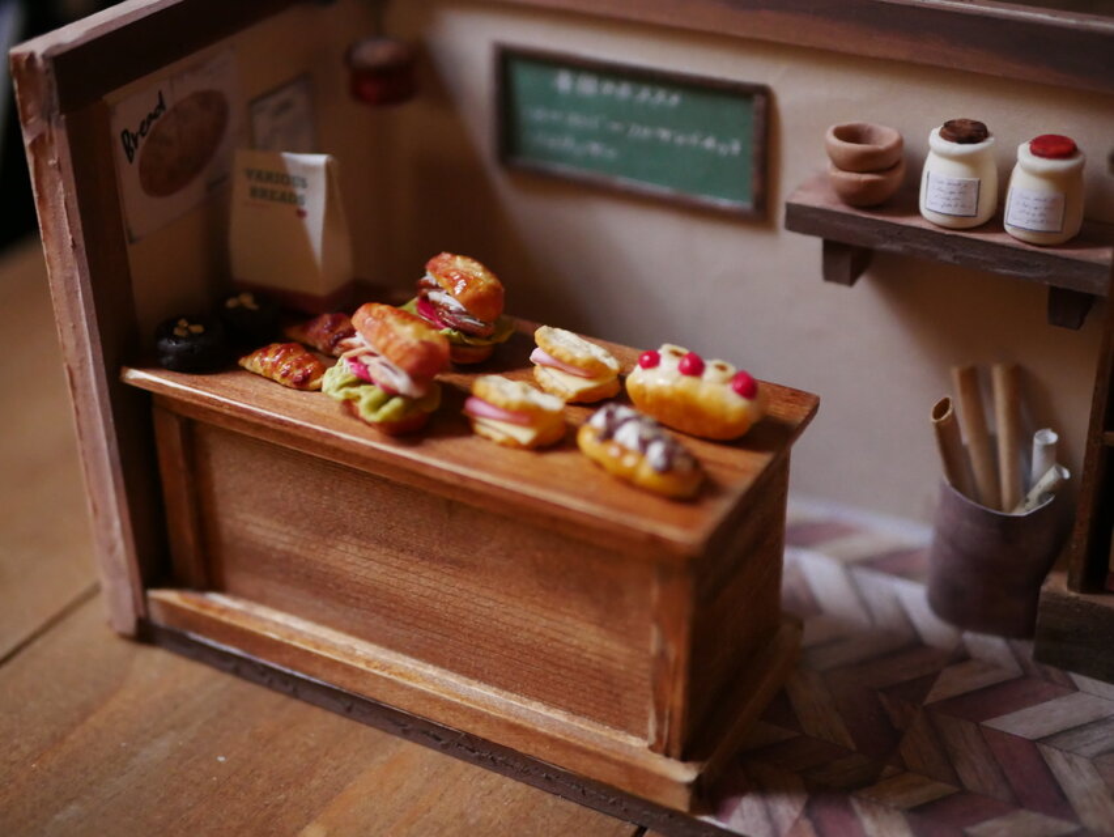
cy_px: 418
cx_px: 557
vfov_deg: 29.1
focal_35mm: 50
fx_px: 1610
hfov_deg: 38.2
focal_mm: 25
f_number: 2
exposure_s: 1/15
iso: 3200
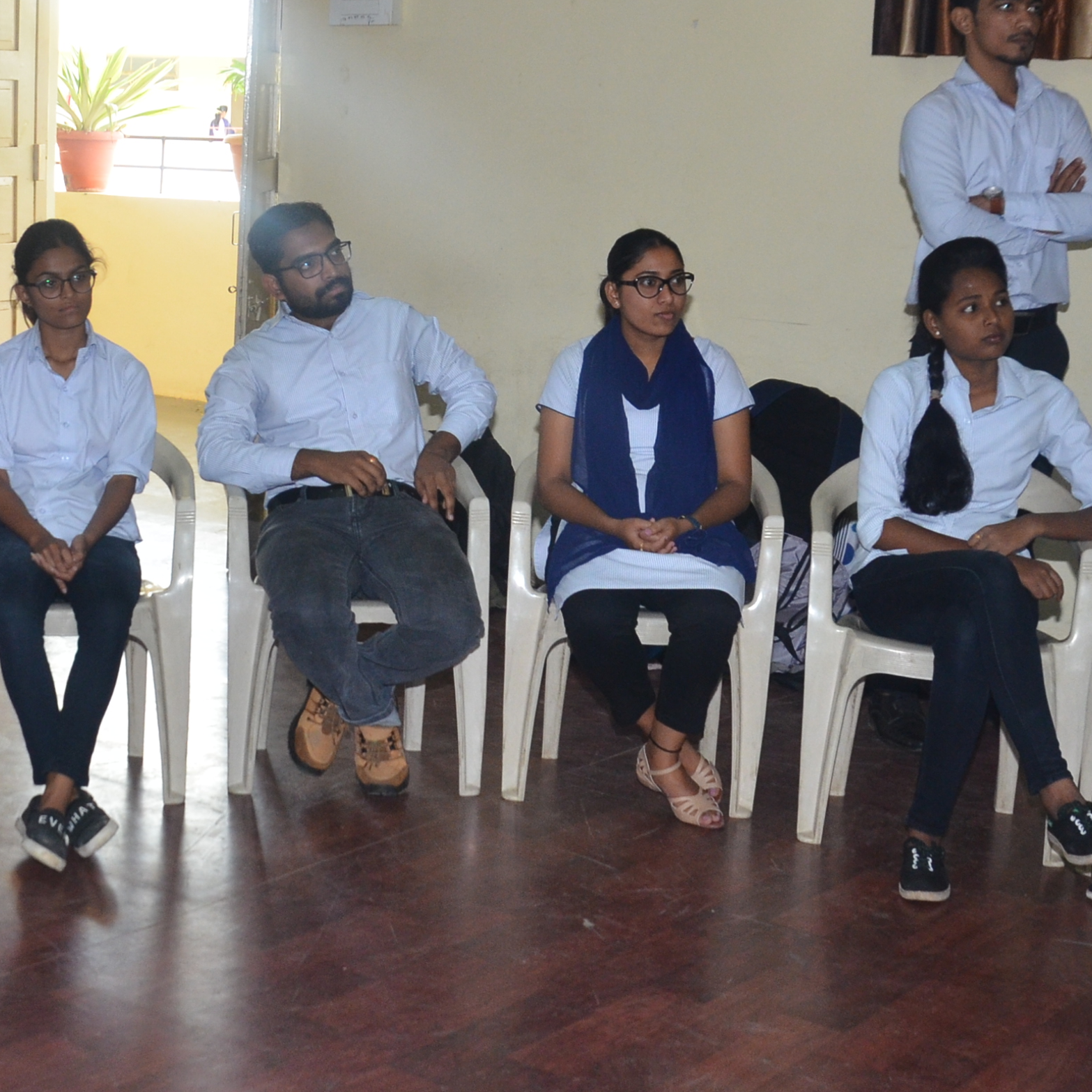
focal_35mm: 66
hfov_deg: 25.5
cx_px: 175
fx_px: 2356
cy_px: 528
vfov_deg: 26.1
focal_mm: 22
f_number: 5
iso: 800
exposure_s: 1/100
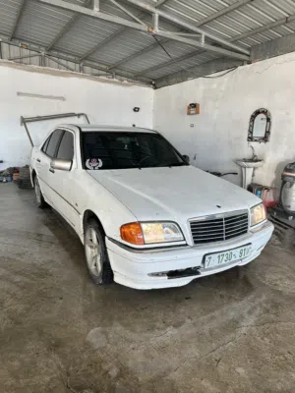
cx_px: 148
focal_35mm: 24
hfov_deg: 56.8
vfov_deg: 71.6
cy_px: 196
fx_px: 273
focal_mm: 6.86
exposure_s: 1/229
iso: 64
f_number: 1.78
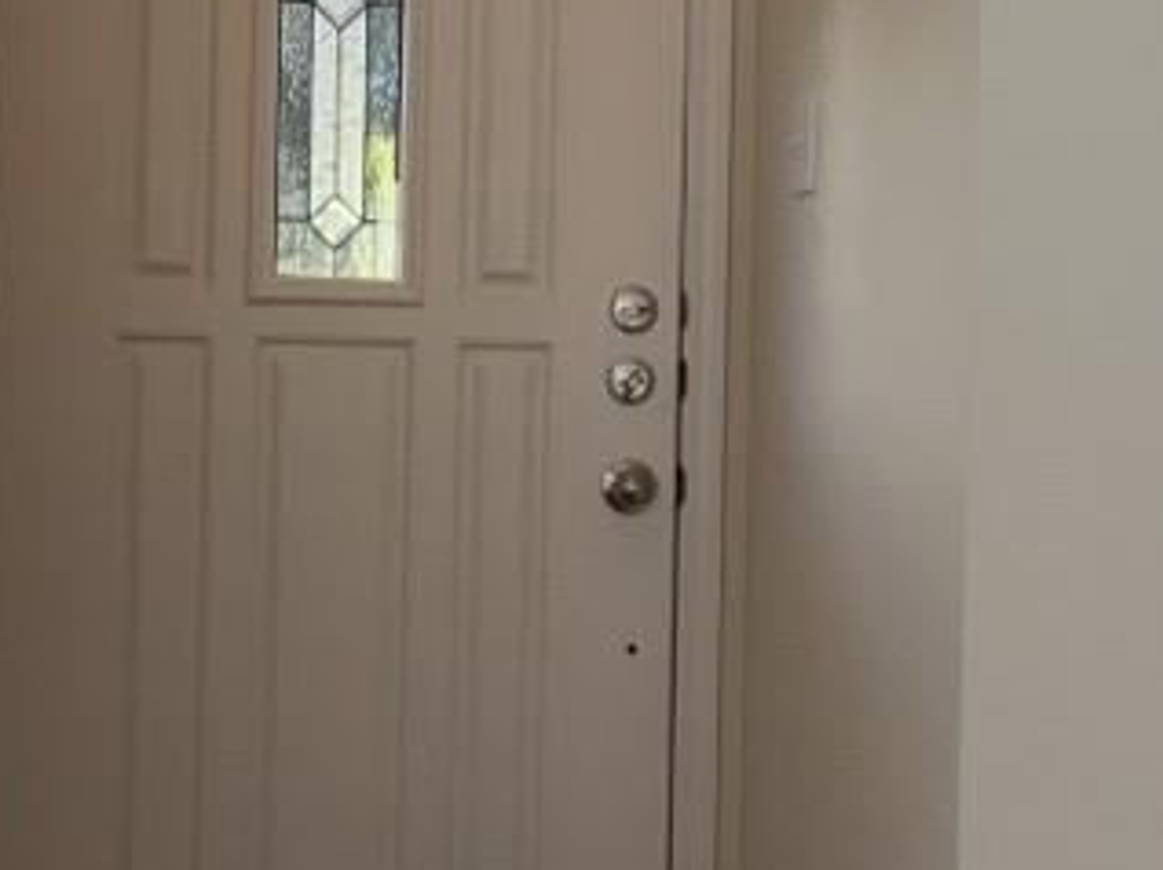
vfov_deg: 16.9
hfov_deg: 22.4
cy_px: 366
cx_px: 395
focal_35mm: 87
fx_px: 2921
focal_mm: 3
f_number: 1.8
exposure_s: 1/141
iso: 32
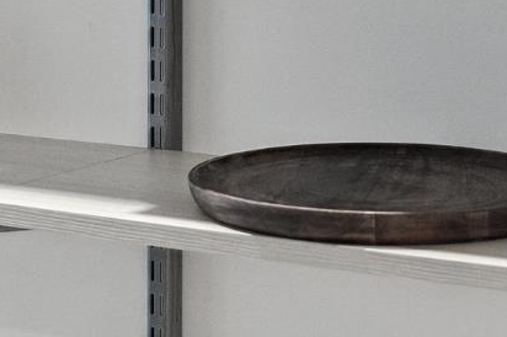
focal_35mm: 165
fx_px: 2328
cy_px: -248
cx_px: 247
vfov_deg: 8.0
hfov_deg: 12.4
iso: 400
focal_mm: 45.4
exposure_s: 1/80
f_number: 4
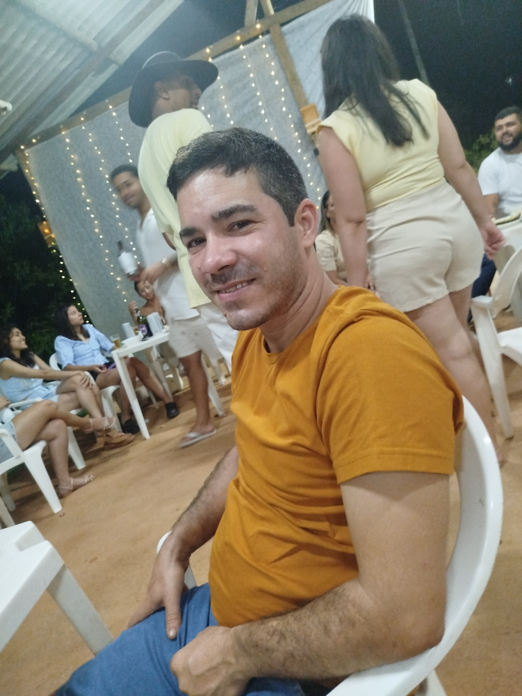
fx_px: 483
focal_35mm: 24
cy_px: 348
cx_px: 261
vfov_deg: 71.6
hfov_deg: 56.8
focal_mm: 5.31
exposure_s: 1/17
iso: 800
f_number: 1.7
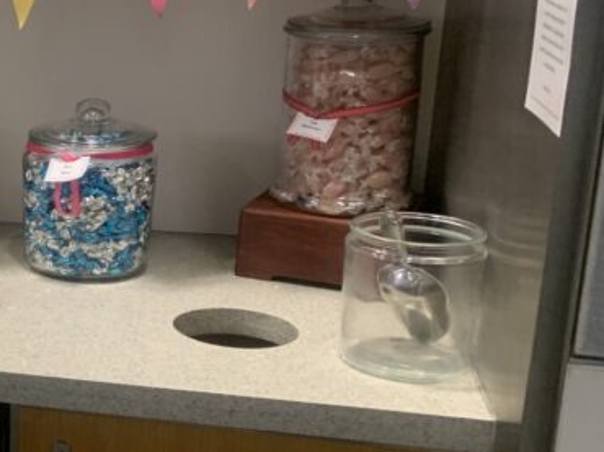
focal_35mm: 72
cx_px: -227
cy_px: 228
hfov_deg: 23.3
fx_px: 1255
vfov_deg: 20.4
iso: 160
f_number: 1.8
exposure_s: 1/50
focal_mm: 4.25
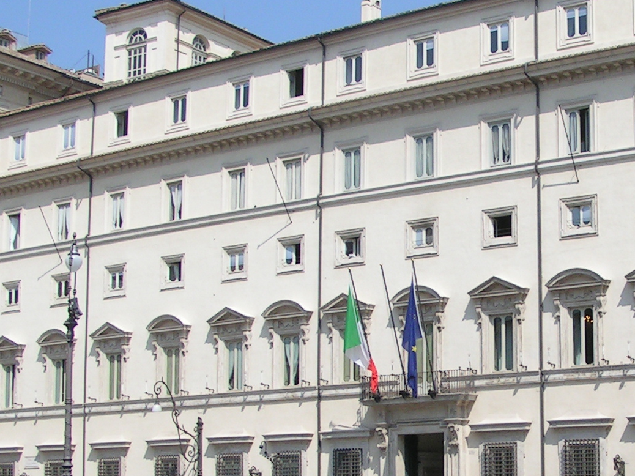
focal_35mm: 75
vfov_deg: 19.5
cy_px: 344
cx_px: 491
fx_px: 1375
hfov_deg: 25.6
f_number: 5.6
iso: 50
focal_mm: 5.8
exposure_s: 1/640
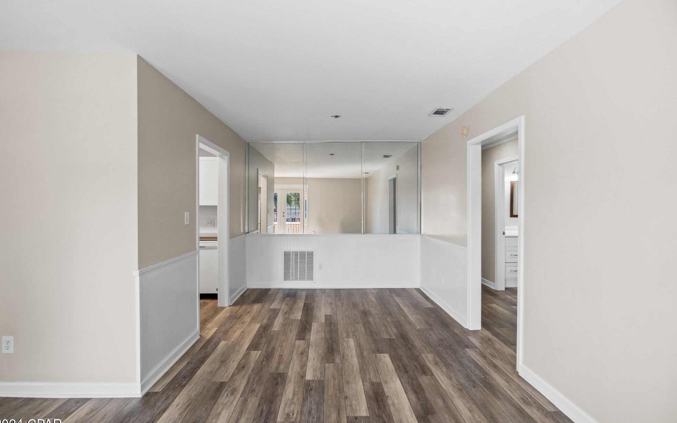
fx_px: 295
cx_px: 337
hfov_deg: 97.8
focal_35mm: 16
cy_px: 210
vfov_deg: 71.2
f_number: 5
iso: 400
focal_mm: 10
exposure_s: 1/15
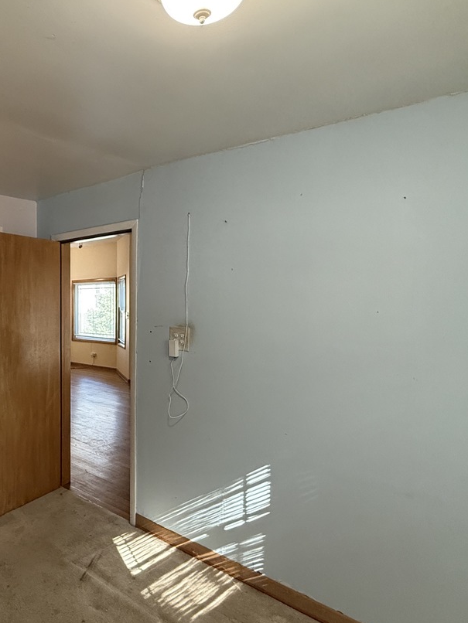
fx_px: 450
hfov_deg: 51.0
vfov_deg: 69.4
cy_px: 320
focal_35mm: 25
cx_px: 83
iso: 500
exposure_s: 1/120
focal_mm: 2.22
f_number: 2.2
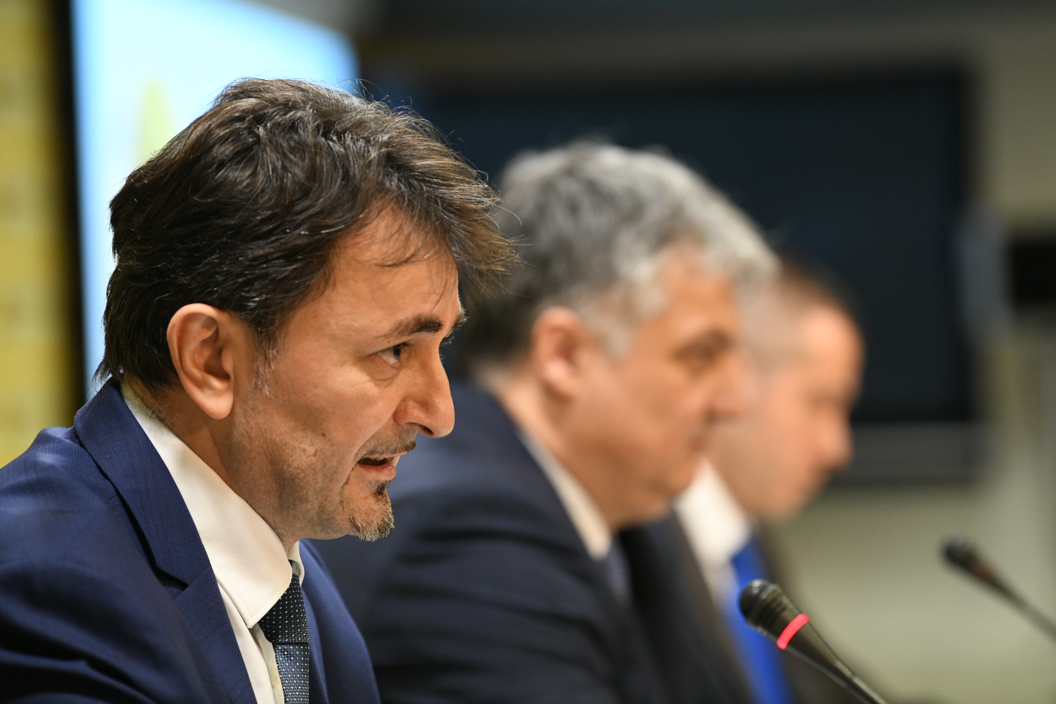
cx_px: 528
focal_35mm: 200
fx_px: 5866
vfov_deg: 6.9
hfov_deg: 10.3
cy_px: 352
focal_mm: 200
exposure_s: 1/160
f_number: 4
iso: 2000
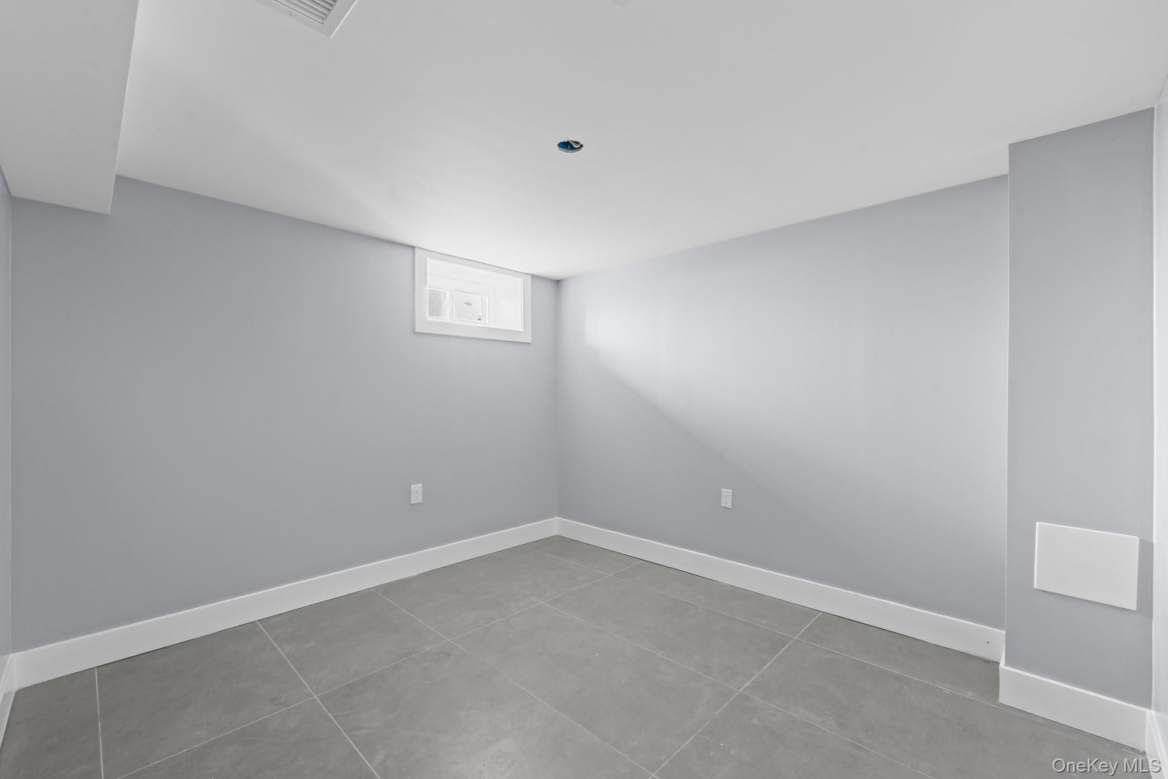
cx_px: 584
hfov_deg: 104.3
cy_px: 390
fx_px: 454
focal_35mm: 14
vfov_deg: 81.2
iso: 1000
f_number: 10
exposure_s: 6
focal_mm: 14
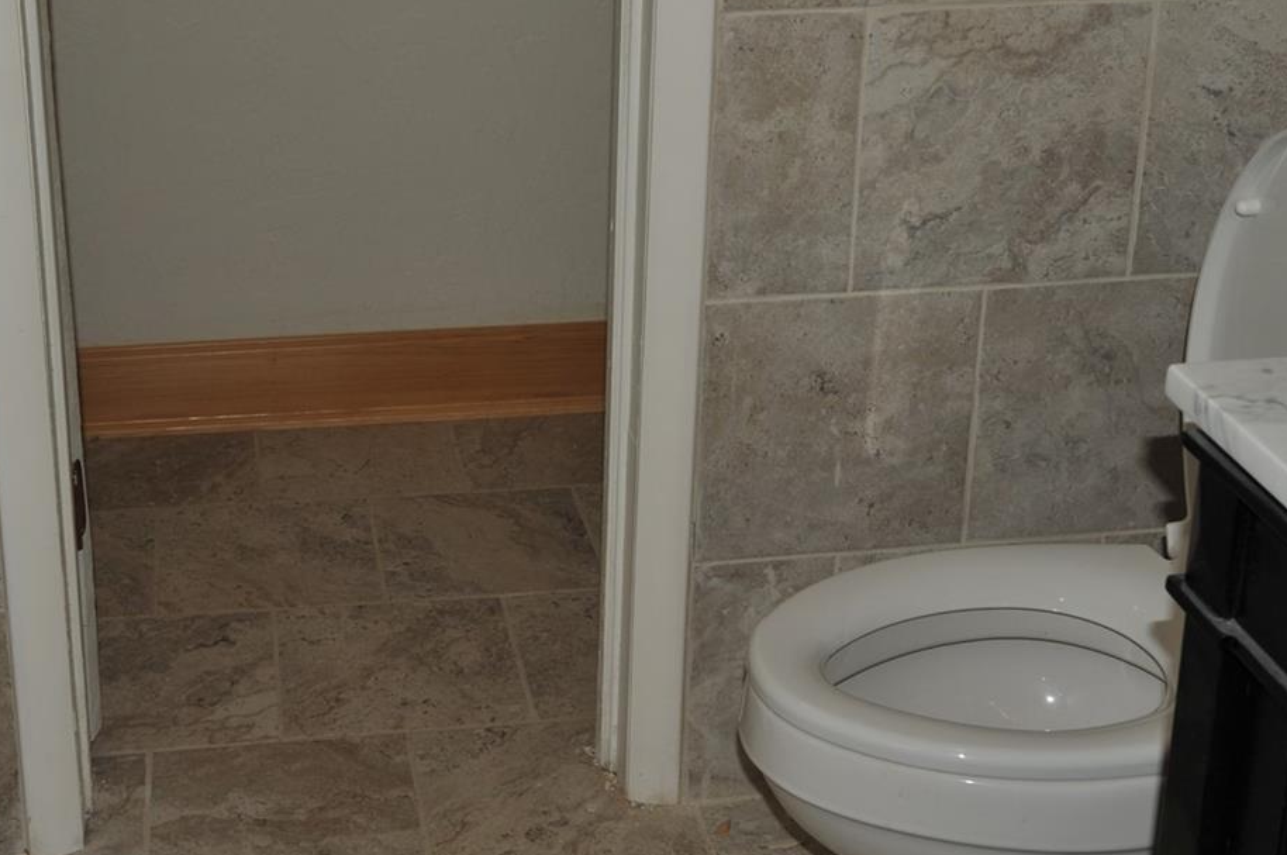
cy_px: 216
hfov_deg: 35.5
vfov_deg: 23.9
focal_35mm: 56
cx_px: 482
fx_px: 1999
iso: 200
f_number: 9
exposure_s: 1/160
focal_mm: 32
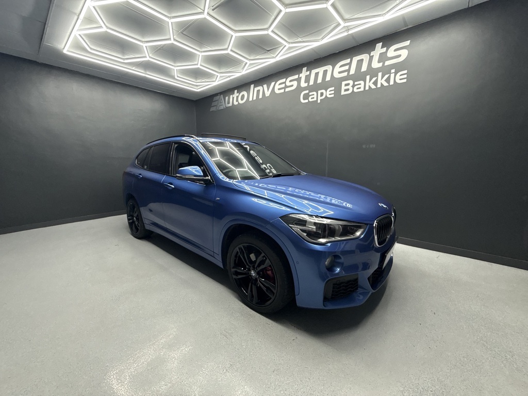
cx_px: 264
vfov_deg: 85.7
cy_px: 198
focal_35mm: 14
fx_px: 214
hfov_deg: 102.1
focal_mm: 2.22
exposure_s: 1/100
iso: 160
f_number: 2.2
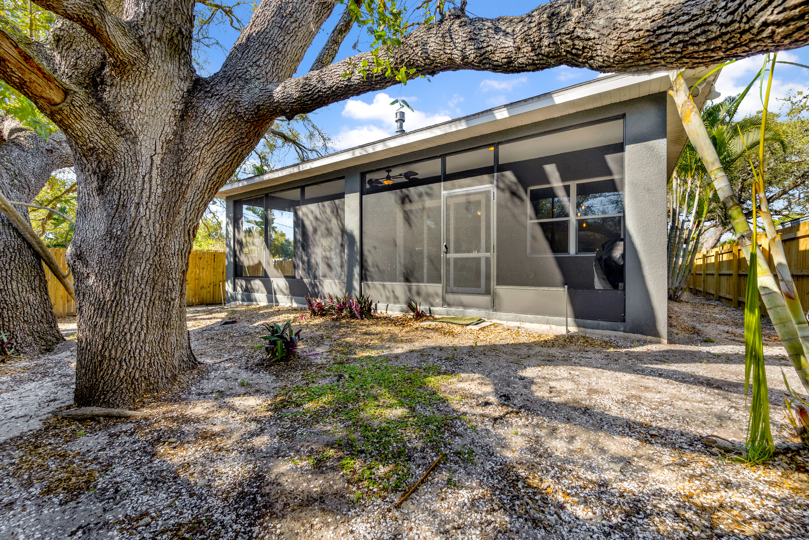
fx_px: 315
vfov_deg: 81.3
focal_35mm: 14
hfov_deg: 104.2
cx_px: 404
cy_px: 270
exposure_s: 1/320
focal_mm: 14
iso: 250
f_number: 6.3
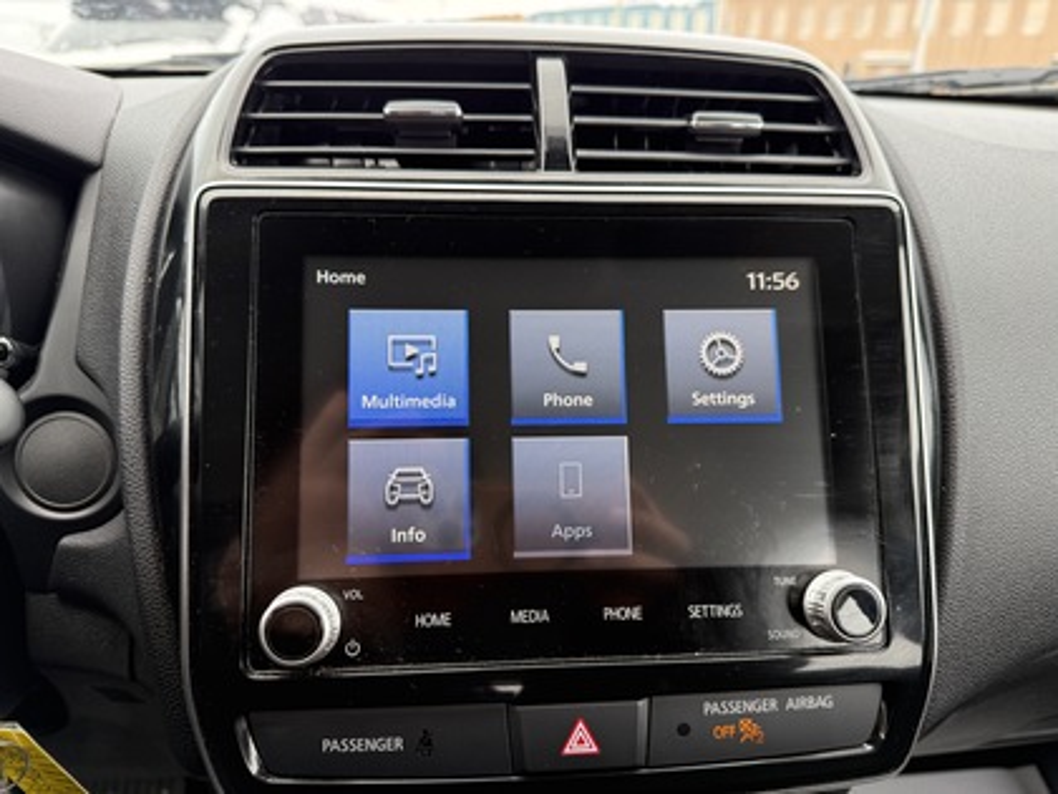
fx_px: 734
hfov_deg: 71.6
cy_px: 397
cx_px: 529
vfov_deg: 56.8
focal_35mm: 24
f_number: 1.78
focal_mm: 6.76
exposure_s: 1/185
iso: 125
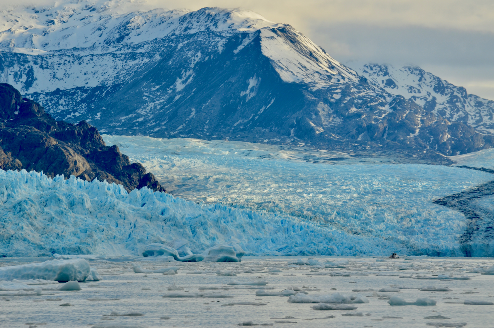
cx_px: 247
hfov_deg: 4.9
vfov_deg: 3.3
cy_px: 164
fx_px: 5752
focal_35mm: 420
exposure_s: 1/400
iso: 160
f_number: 11
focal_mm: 280
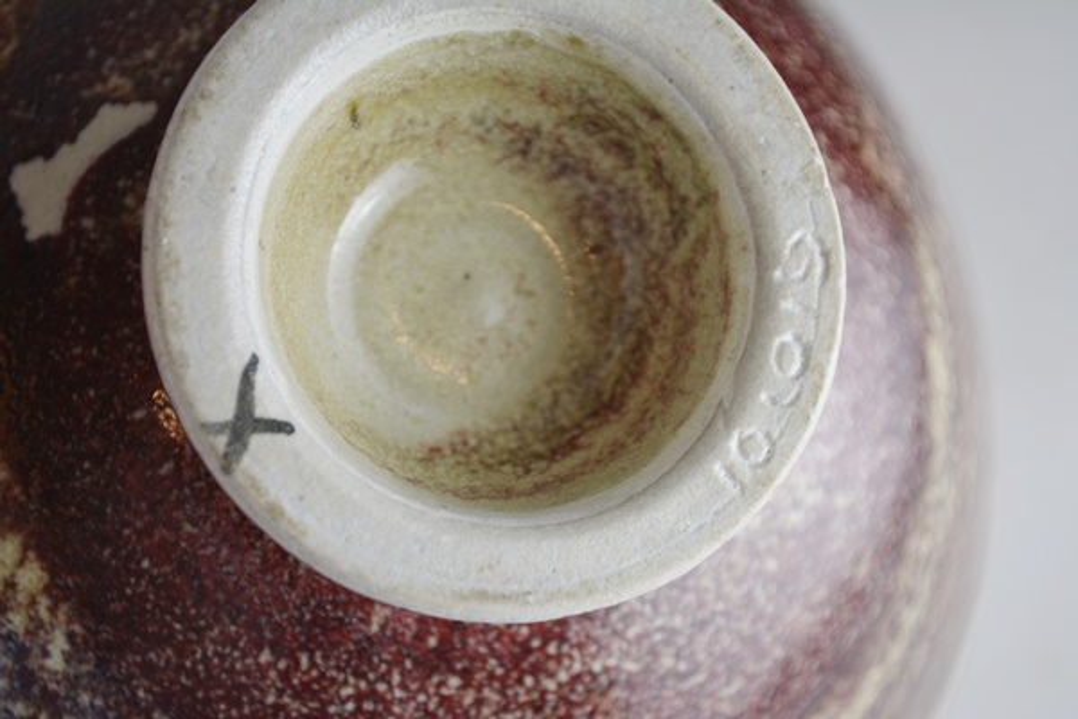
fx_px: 2470
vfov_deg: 16.6
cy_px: 360
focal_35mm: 82
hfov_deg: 24.6
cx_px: 539
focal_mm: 55
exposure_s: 1/125
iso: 400
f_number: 5.6
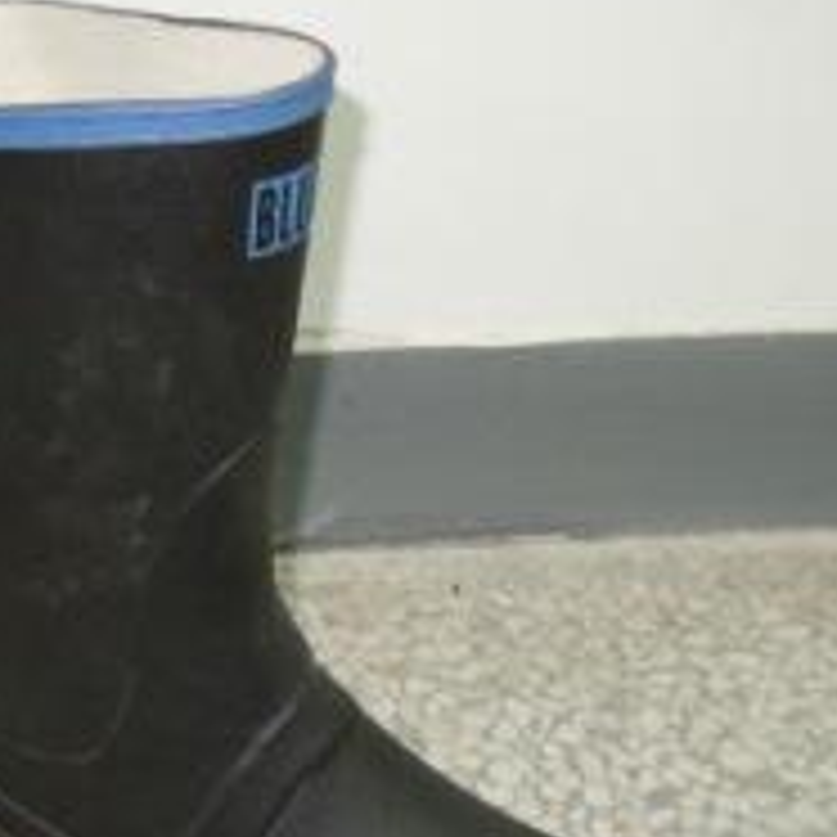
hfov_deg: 26.5
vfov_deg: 26.6
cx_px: 189
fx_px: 1751
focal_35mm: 64
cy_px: 621
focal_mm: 5.4
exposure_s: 1/8
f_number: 3.5
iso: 400
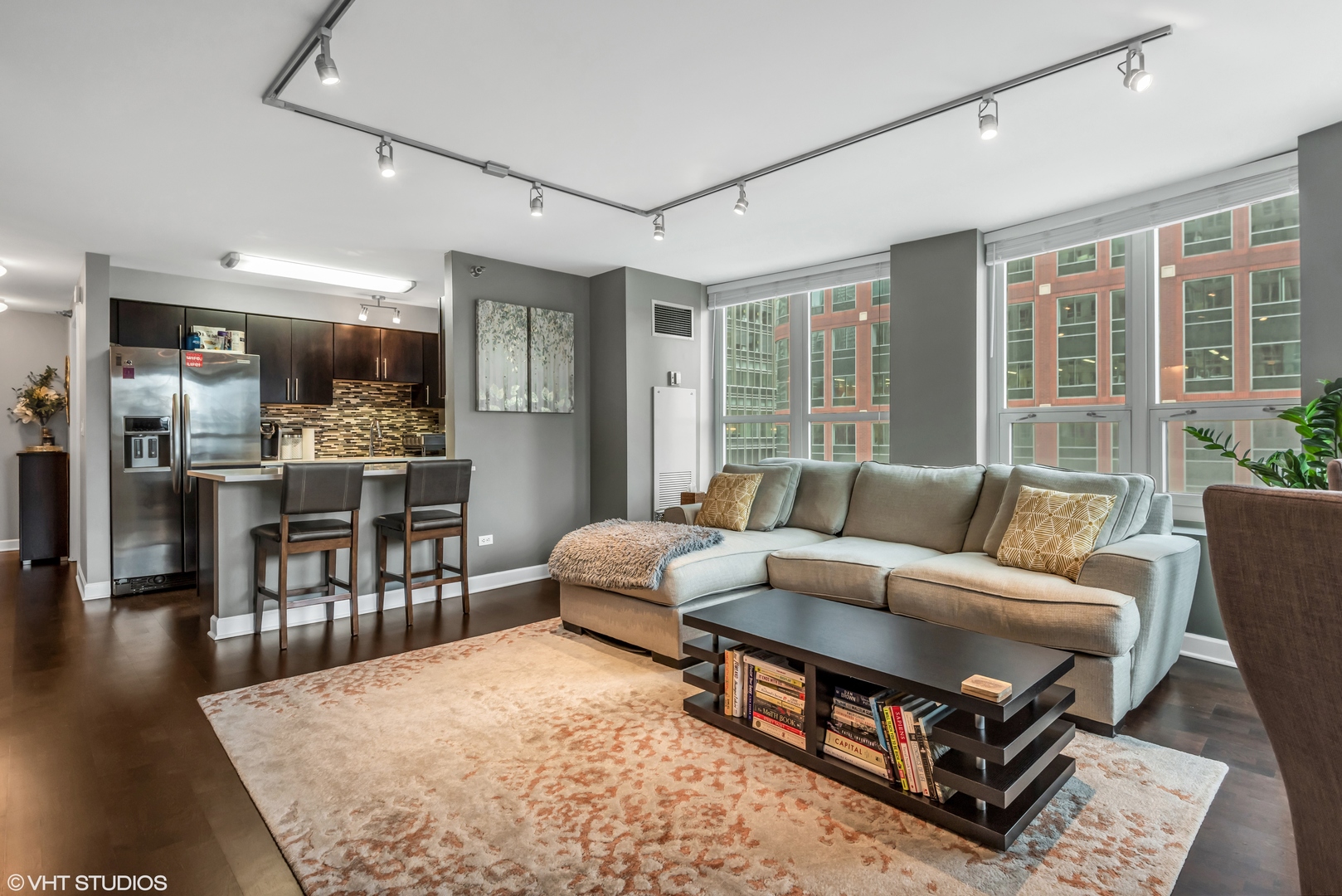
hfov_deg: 90.0
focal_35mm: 18
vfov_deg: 67.4
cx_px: 671
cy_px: 448
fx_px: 671
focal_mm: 18
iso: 400
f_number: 8
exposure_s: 1/15
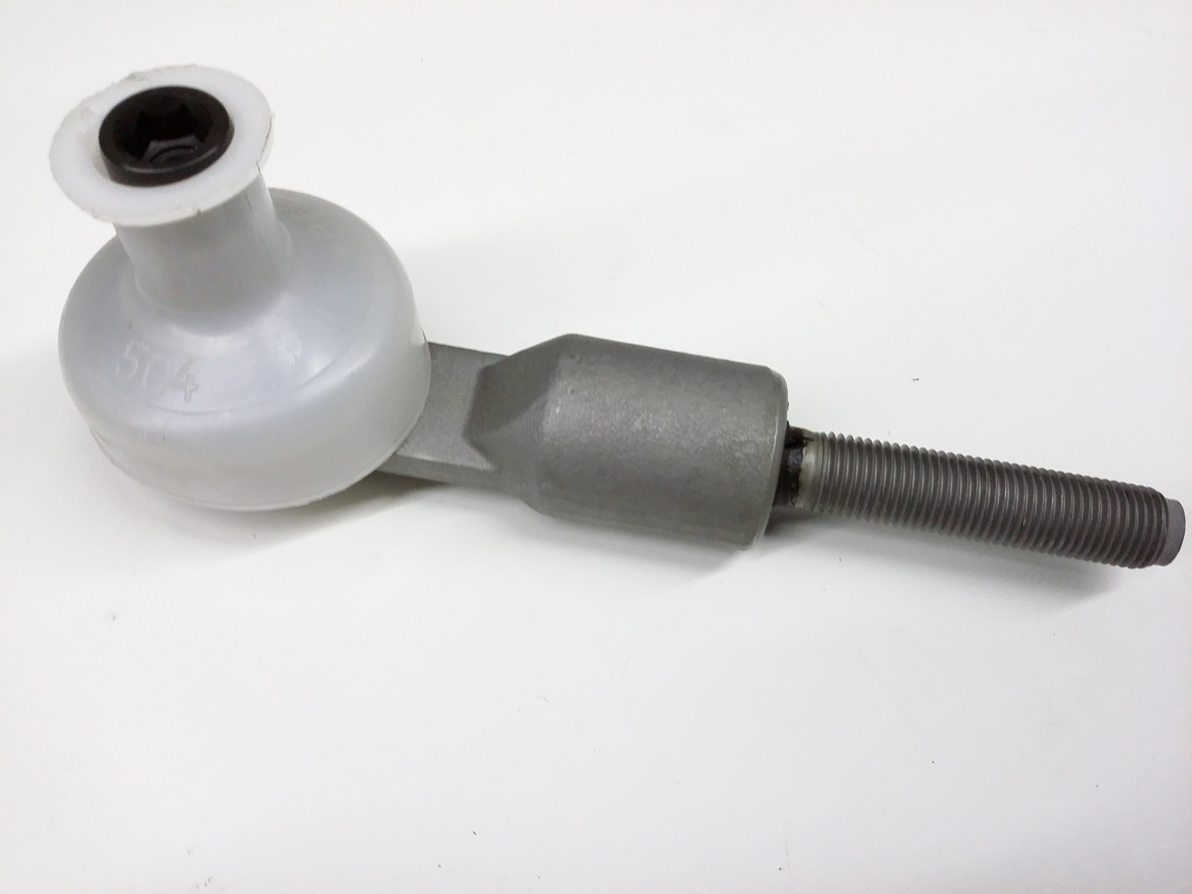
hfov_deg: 56.8
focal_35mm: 32
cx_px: 596
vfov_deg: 44.2
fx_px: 1102
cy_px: 447
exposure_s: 1/20
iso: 160
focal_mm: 3.4
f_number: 2.4
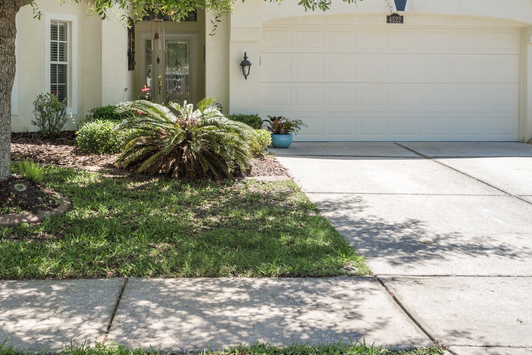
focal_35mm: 42
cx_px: 205
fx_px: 621
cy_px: 105
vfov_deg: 31.5
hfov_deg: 46.1
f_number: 8
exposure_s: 1/500
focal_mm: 25
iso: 320
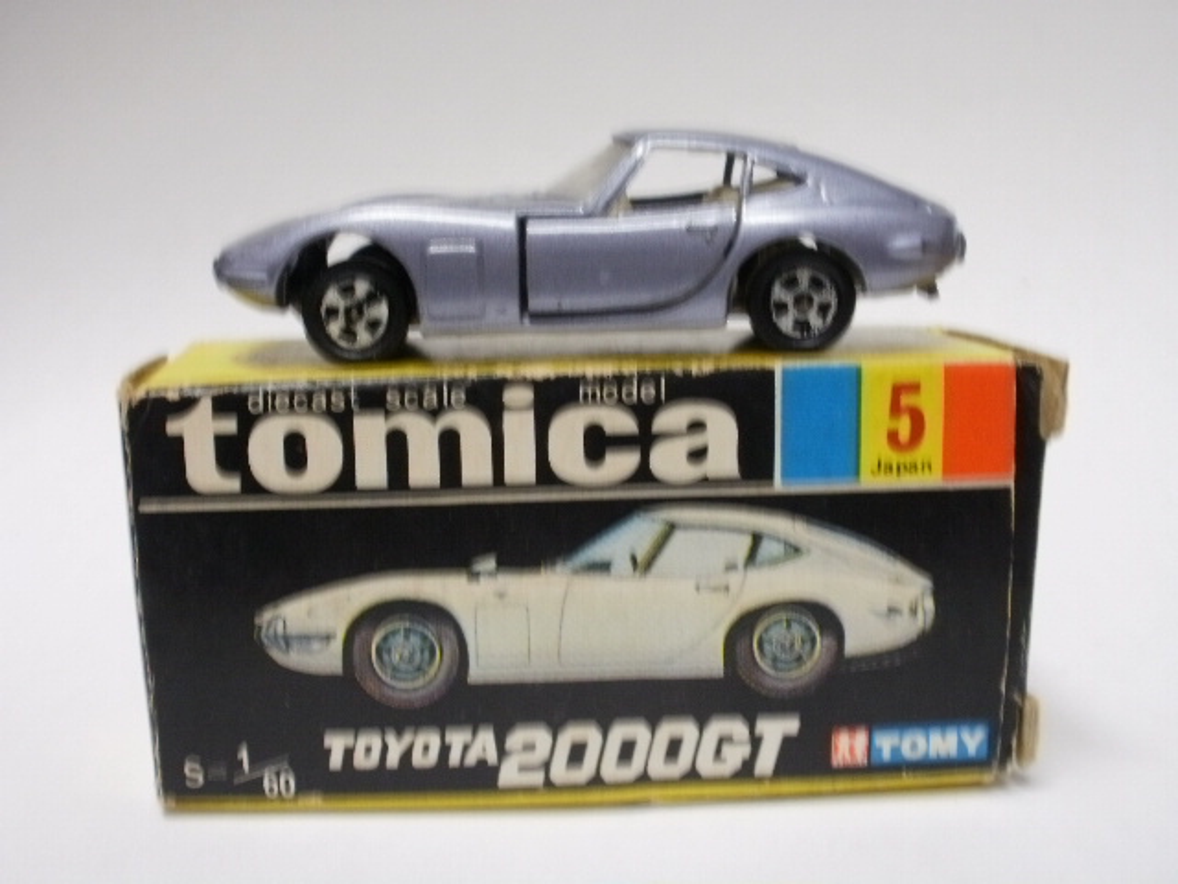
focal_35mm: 44
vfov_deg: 32.9
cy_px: 442
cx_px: 589
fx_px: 1497
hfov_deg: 42.9
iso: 125
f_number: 4
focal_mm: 7.7
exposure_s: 1/8
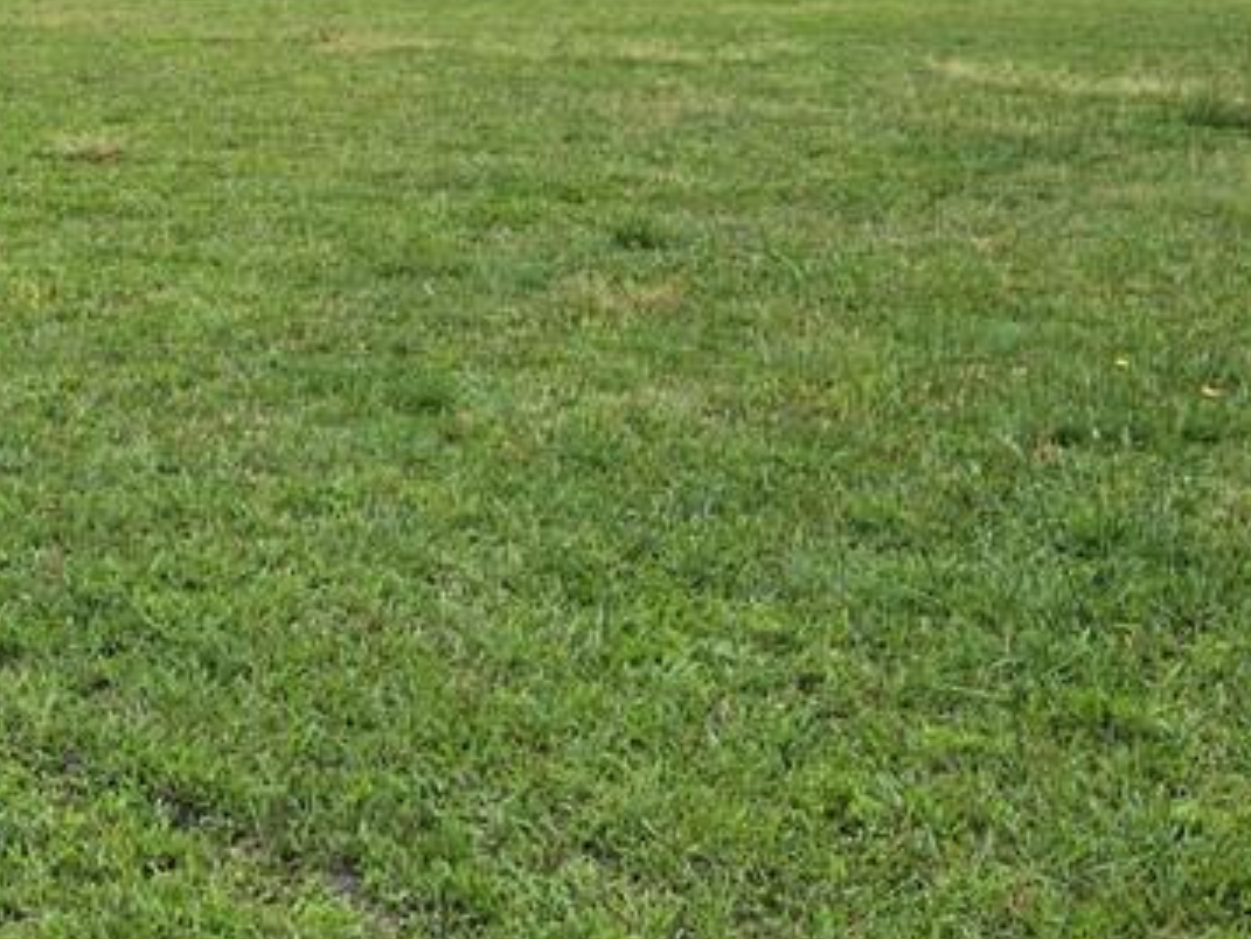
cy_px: -98
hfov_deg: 28.2
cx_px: 119
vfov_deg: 21.1
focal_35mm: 66
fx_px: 2386
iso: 25
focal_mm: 5.4
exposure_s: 1/1132
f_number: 1.8
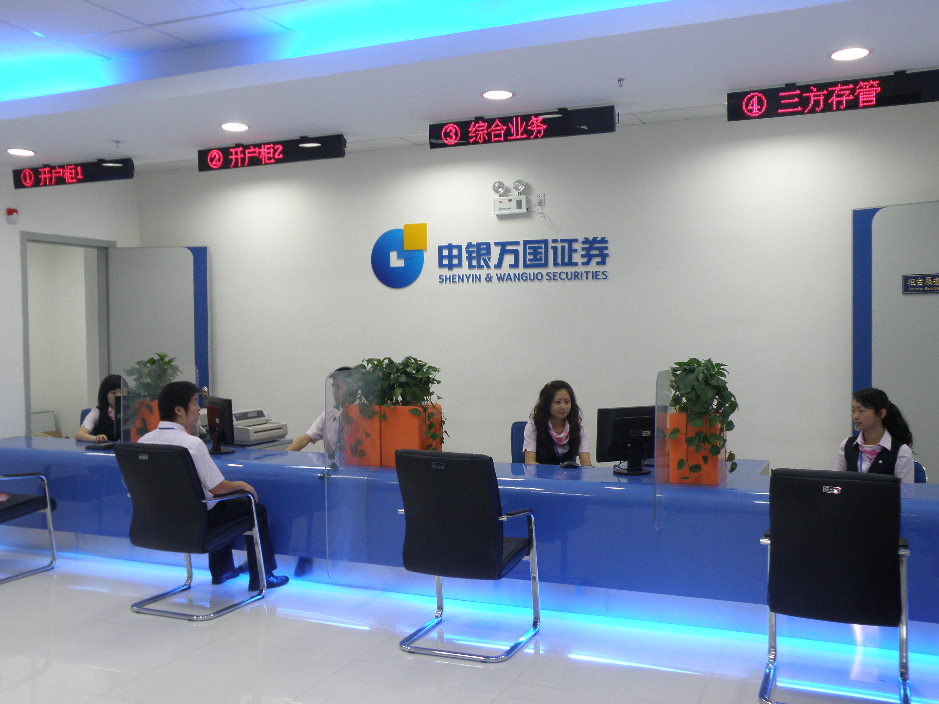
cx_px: 470
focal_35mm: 35
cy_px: 352
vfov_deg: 40.7
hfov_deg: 52.6
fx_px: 949
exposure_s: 1/20
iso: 125
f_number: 3.2
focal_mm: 6.32
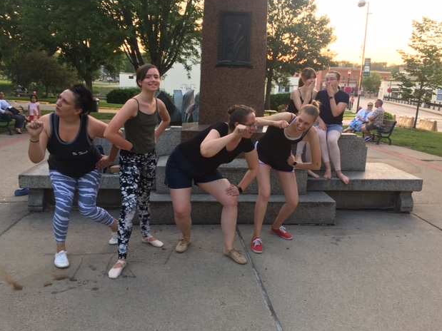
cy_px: 161
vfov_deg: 46.8
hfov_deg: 60.0
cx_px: 228
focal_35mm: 30
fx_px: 383
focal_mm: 4.15
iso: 25
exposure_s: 1/40
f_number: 2.2
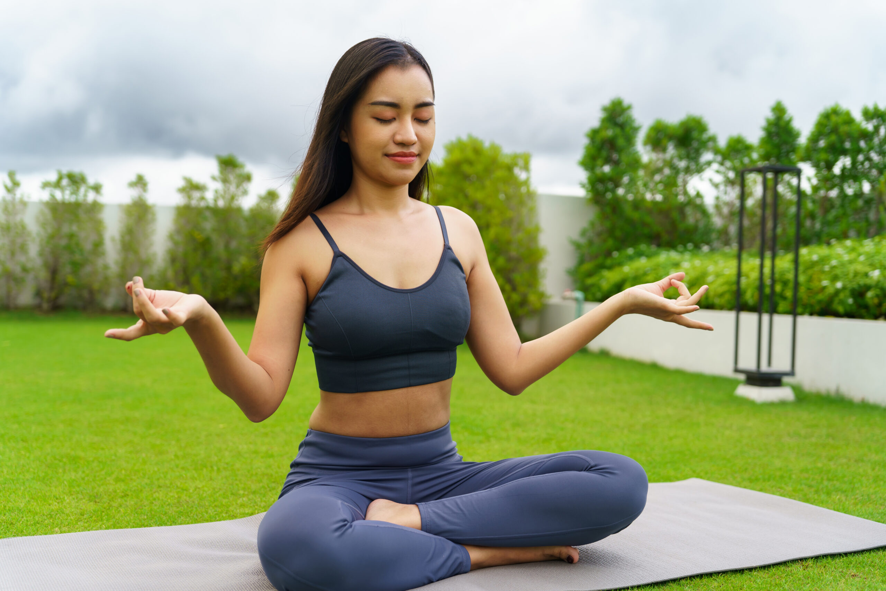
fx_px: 1051
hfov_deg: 45.7
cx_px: 443
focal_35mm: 43
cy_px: 296
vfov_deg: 31.4
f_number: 2.8
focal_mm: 42.7
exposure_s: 1/125
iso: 200
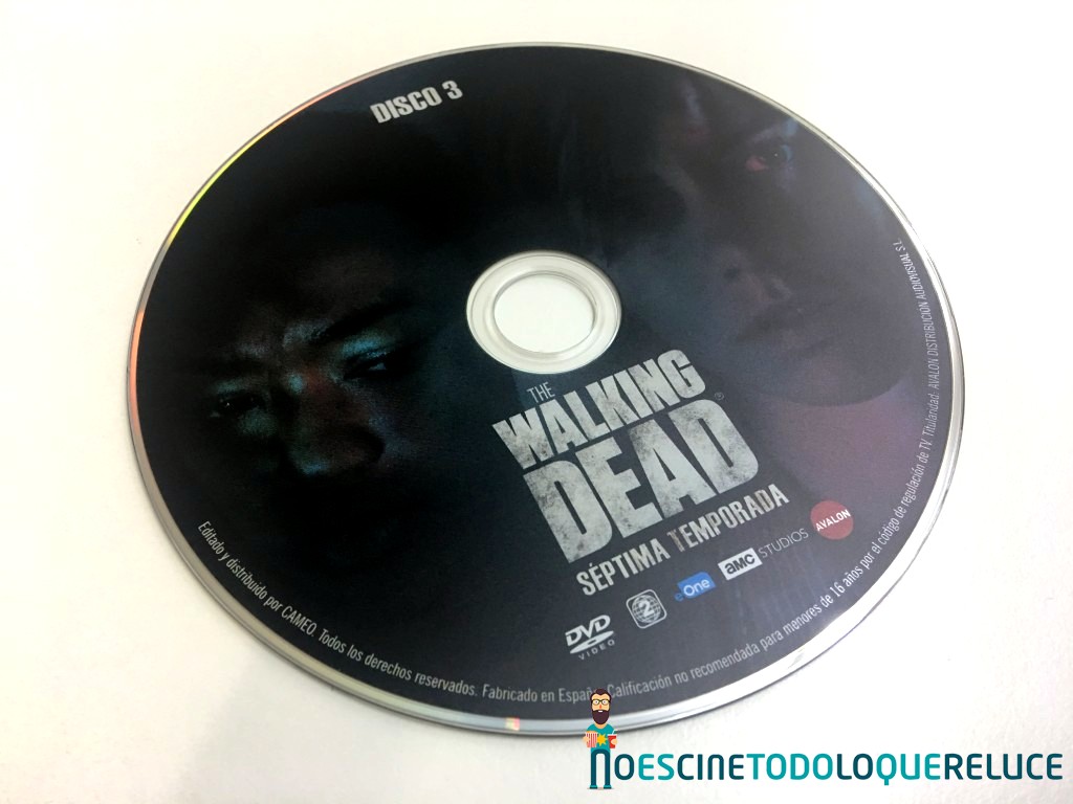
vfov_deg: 48.2
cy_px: 402
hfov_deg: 61.7
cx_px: 536
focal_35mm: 29
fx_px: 899
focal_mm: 4.15
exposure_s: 1/17
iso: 64
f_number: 2.2
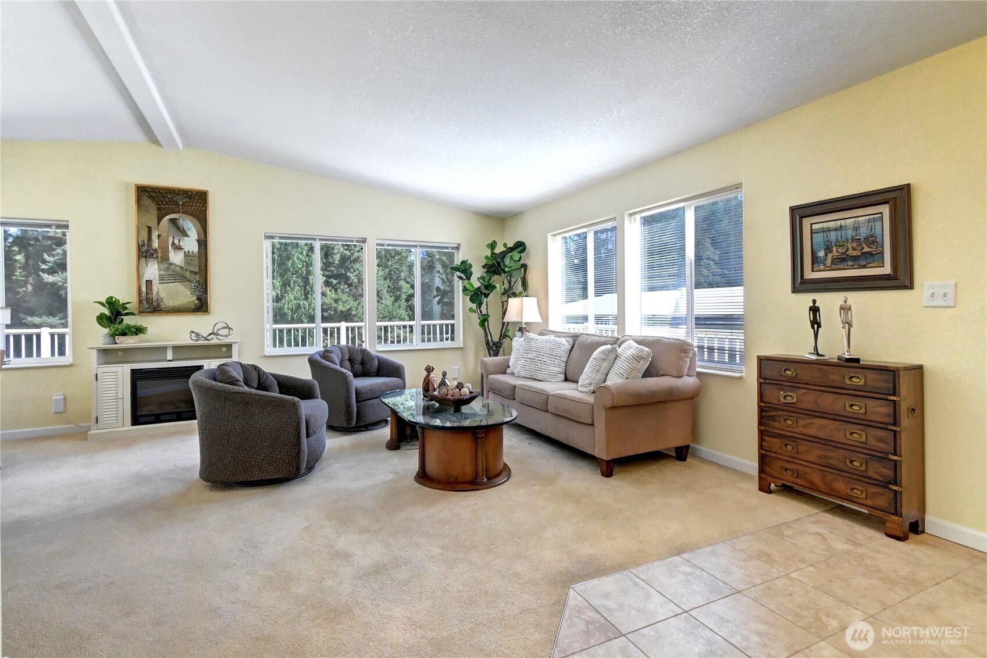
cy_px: 329
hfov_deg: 100.4
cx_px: 494
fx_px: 411
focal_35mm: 15
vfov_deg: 77.3
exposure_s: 1/20
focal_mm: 10
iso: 3200
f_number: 11
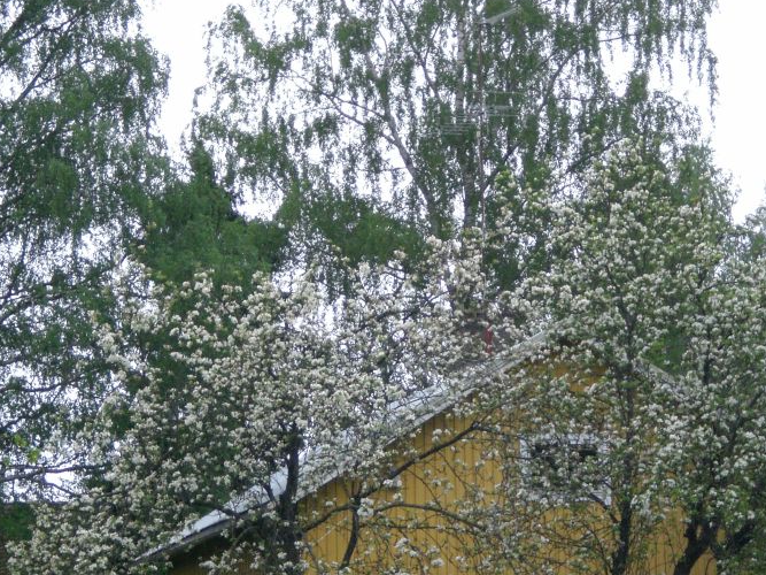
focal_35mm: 175
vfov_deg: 8.5
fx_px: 3872
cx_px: 441
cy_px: 409
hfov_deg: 11.3
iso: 200
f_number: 5.9
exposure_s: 1/160
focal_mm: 18.9
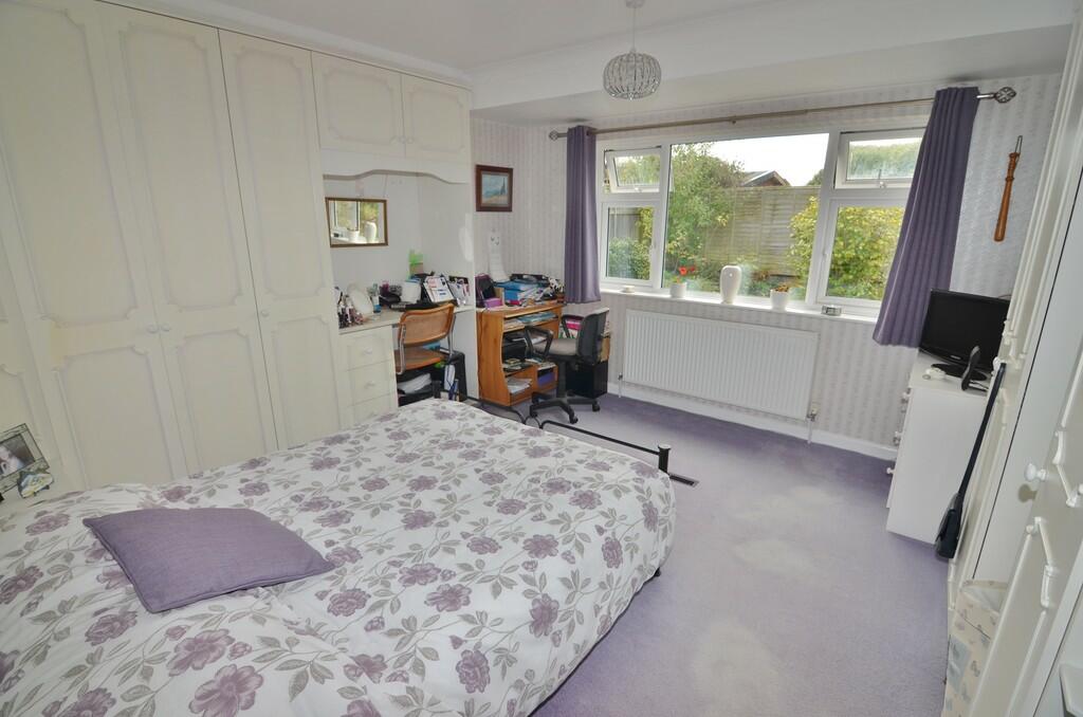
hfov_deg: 95.1
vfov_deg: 71.8
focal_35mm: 16
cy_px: 358
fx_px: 495
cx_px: 542
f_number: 5
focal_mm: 11
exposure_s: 1/100
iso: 200
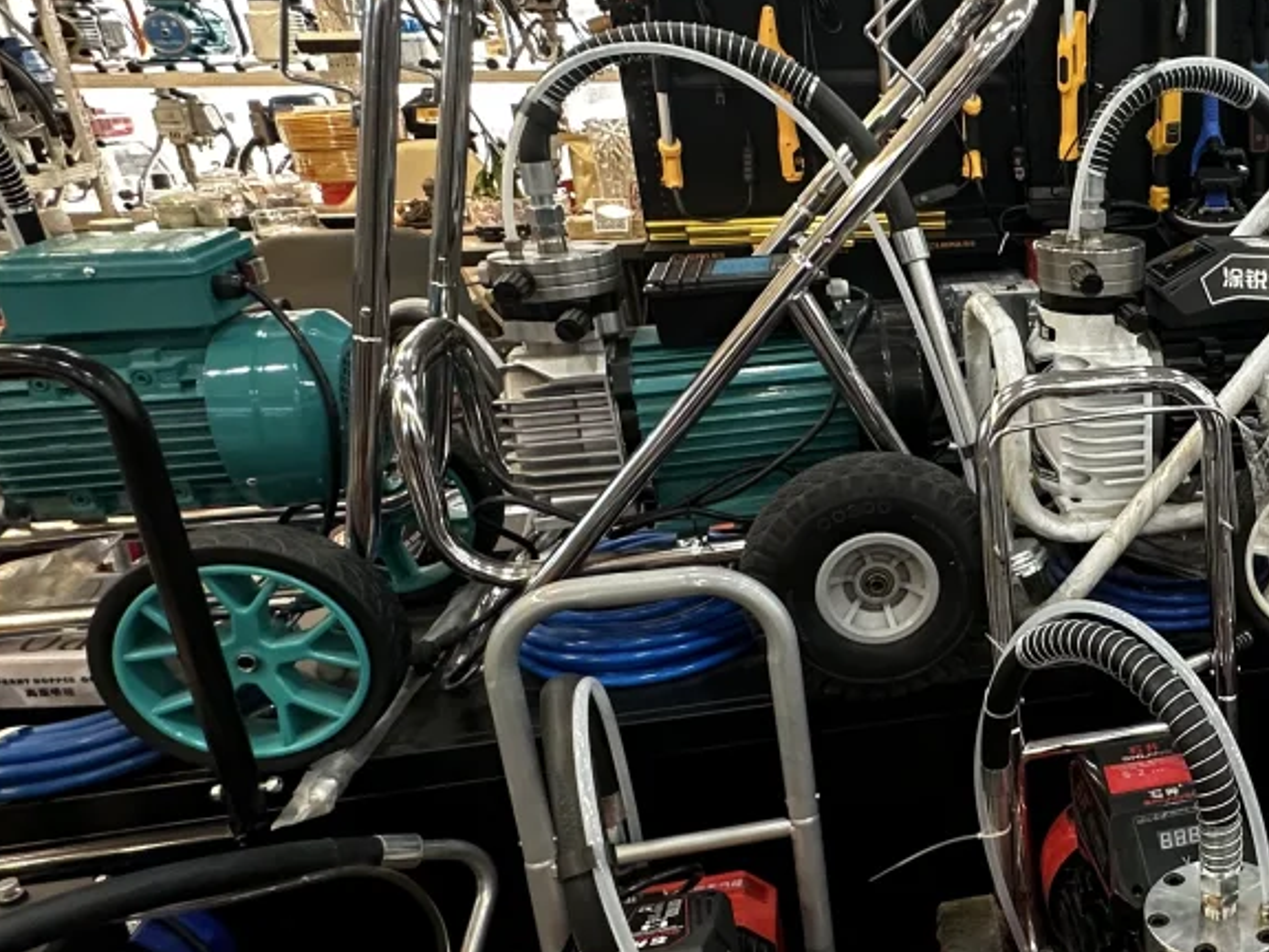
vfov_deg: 40.7
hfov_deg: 45.8
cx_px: 1218
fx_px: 1283
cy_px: 496
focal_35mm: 35
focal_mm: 2.22
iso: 250
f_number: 2.2
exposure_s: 1/50
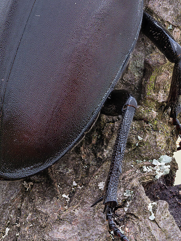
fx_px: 2189
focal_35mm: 314
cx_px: 110
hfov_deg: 4.7
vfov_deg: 6.3
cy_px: 11
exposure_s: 1/8
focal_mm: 60
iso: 100
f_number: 3.5
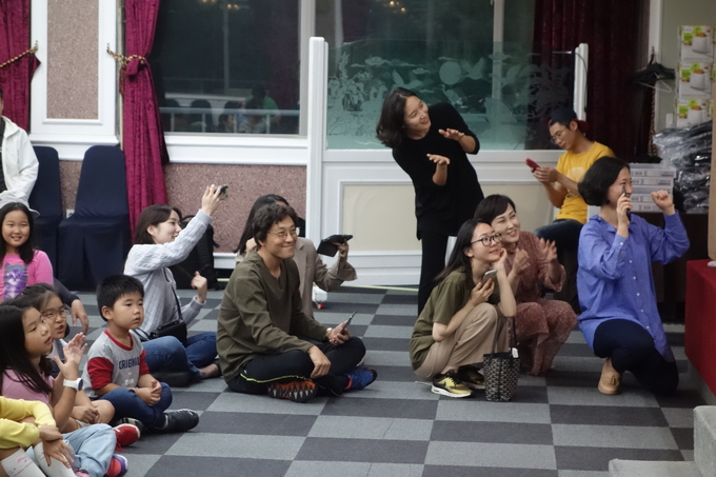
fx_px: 1988
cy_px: 238
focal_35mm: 100
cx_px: 358
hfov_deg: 20.4
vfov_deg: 13.7
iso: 2000
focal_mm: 37.1
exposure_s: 1/100
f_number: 4.9
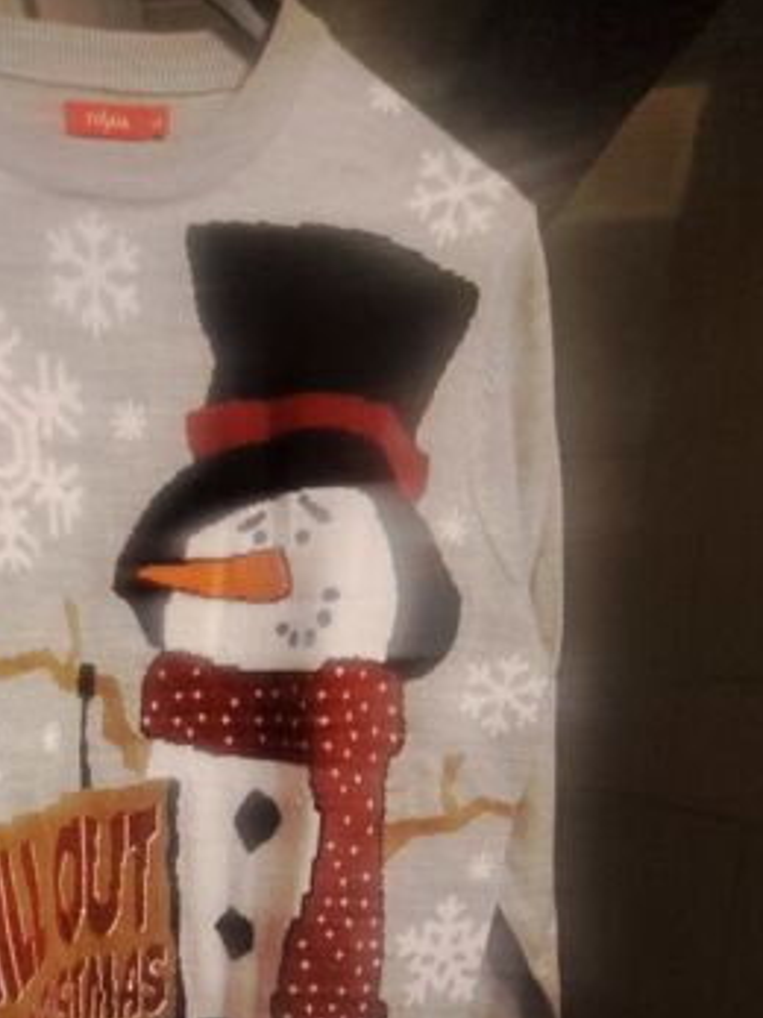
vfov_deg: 64.2
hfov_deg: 51.5
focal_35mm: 24
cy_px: 839
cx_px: 106
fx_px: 706
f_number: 2.2
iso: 500
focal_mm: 1.74
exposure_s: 1/25
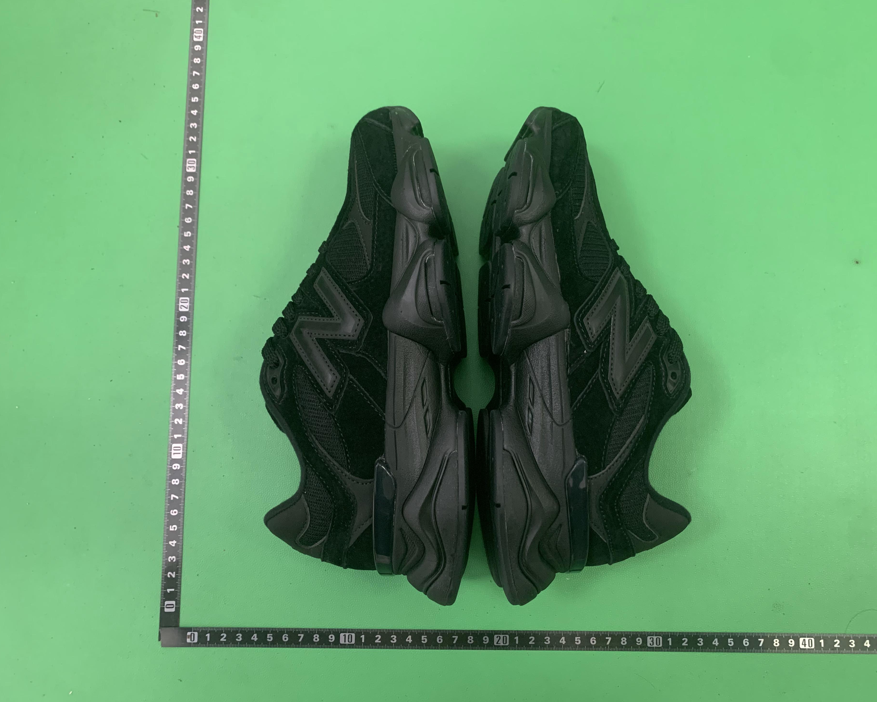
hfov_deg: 62.1
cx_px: 470
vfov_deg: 51.5
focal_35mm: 28
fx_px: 727
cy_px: 351
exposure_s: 1/60
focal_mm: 4.25
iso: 320
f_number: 1.8
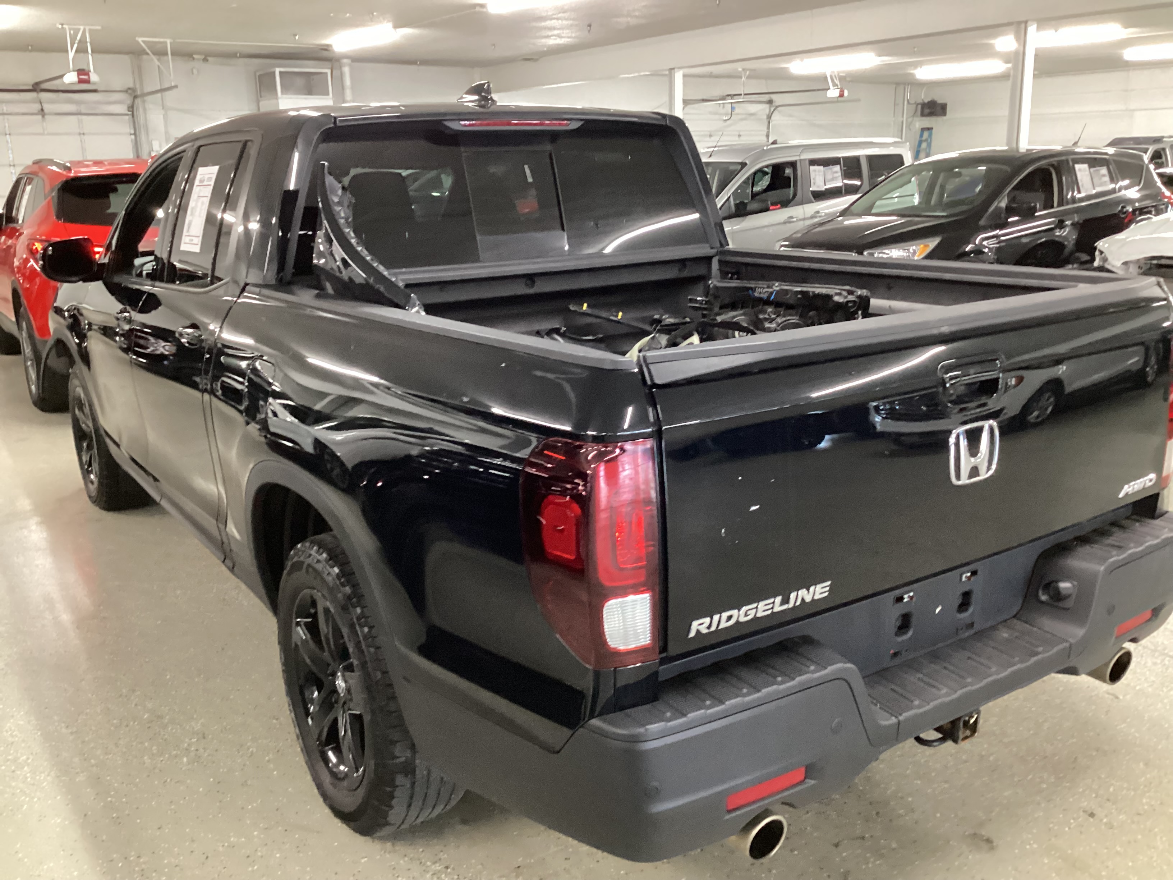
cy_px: 440
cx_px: 586
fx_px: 1050
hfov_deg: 58.4
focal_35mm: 31
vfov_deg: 45.4
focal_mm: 3.3
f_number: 2.4
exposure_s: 1/30
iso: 400
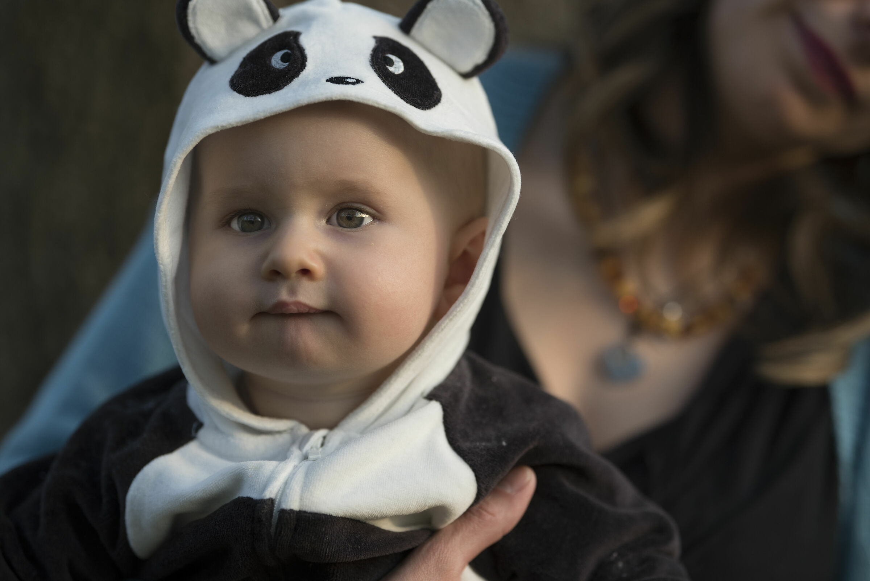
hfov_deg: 15.2
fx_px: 3264
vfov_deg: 10.2
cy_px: 290
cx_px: 435
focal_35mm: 135
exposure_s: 1/800
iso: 250
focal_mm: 135
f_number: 2.5
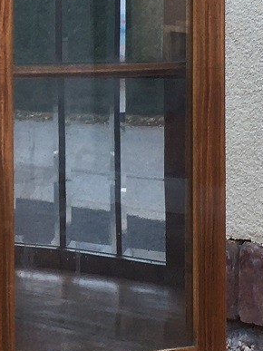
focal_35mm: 150
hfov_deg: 9.8
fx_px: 1520
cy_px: 124
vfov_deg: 13.2
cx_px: -13
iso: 25
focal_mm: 4.15
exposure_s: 1/100
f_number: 2.2
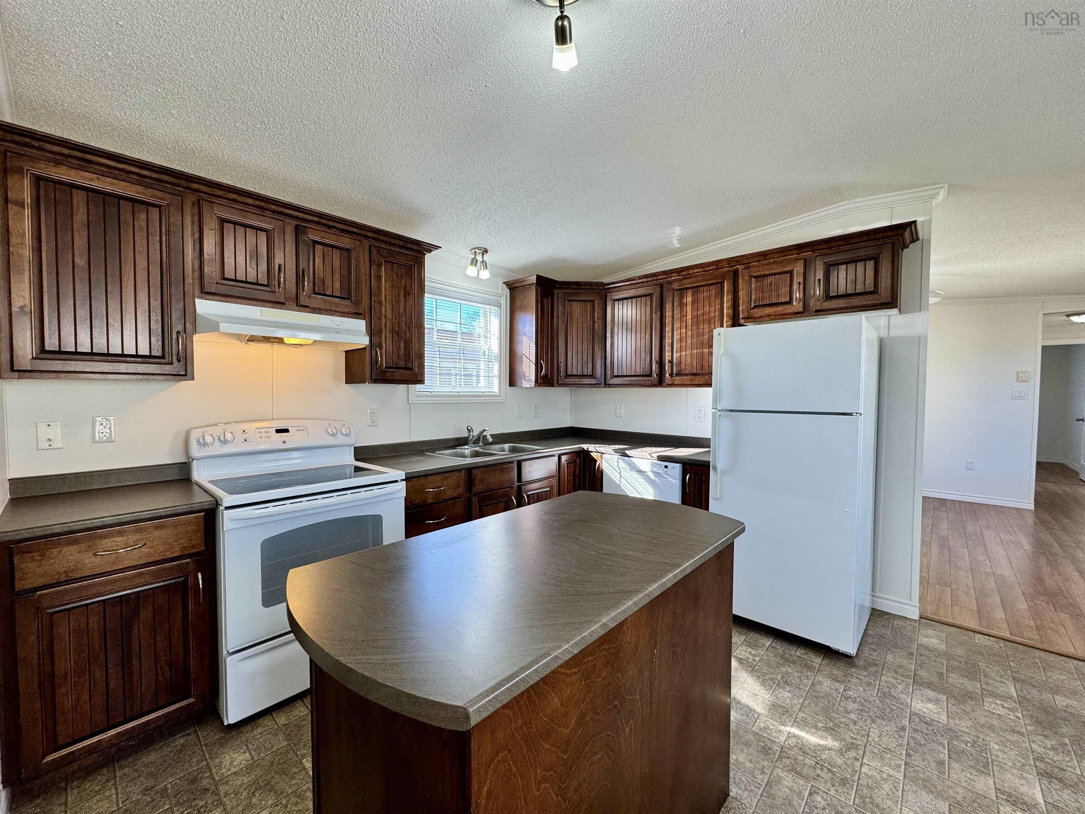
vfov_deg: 85.7
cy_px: 407
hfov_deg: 102.1
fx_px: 439
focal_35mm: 14
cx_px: 542
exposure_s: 1/120
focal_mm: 2.22
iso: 64
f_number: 2.2
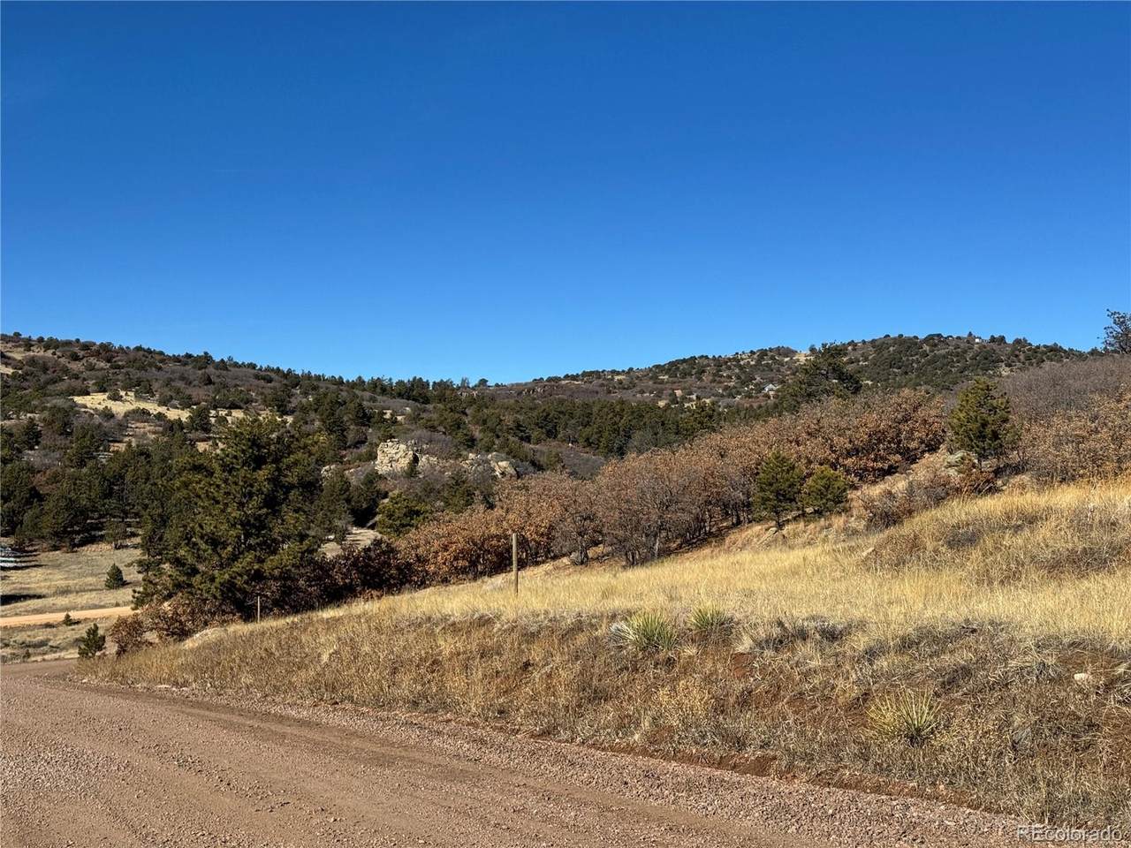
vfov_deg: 30.3
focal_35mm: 48
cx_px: 566
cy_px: 424
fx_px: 1568
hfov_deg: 39.7
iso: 64
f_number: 1.78
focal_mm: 6.76
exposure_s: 1/7092
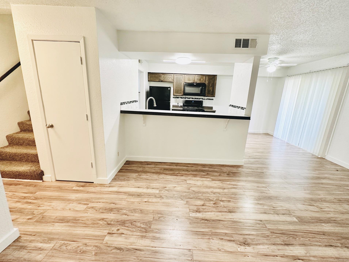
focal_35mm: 15
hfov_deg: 98.2
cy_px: 129
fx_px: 151
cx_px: 175
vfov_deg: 81.8
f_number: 2.2
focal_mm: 2.22
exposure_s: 1/60
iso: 200
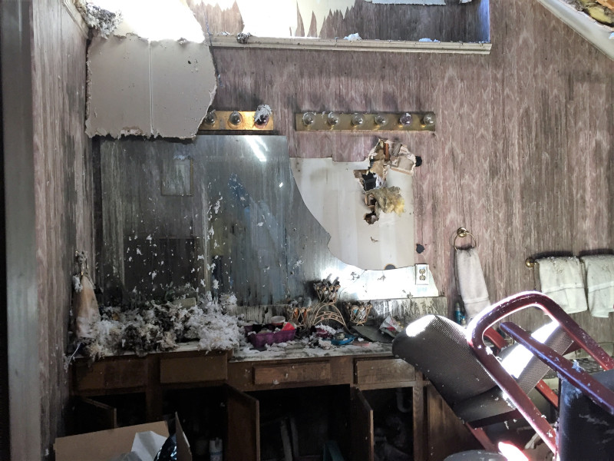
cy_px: 230
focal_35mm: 29
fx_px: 514
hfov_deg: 61.7
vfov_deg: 48.2
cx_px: 307
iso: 100
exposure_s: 1/30
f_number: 2.2
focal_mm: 4.15
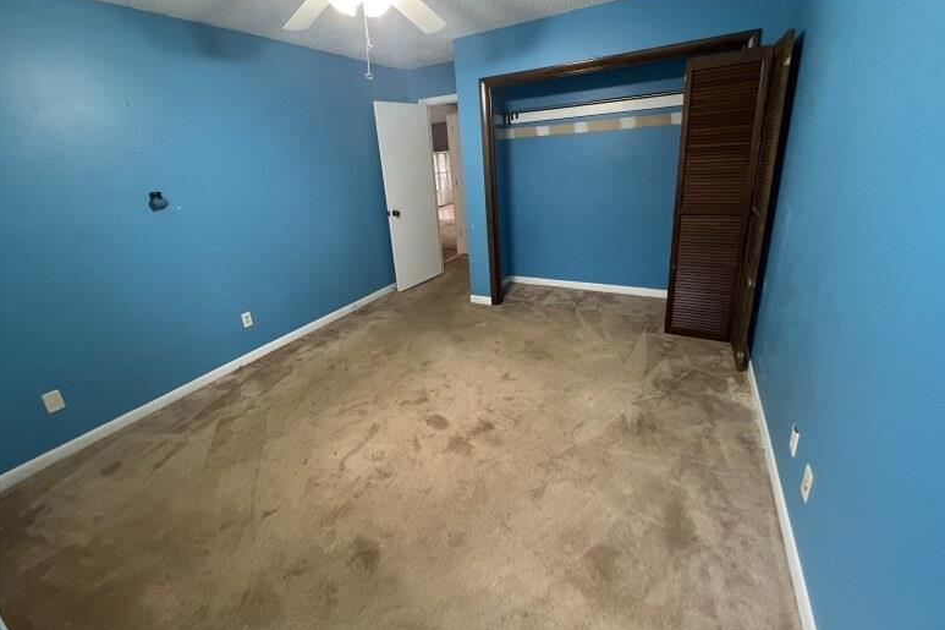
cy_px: 278
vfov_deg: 80.8
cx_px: 466
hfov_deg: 104.3
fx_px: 367
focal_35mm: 14
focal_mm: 1.57
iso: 250
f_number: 1.8
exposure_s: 1/60
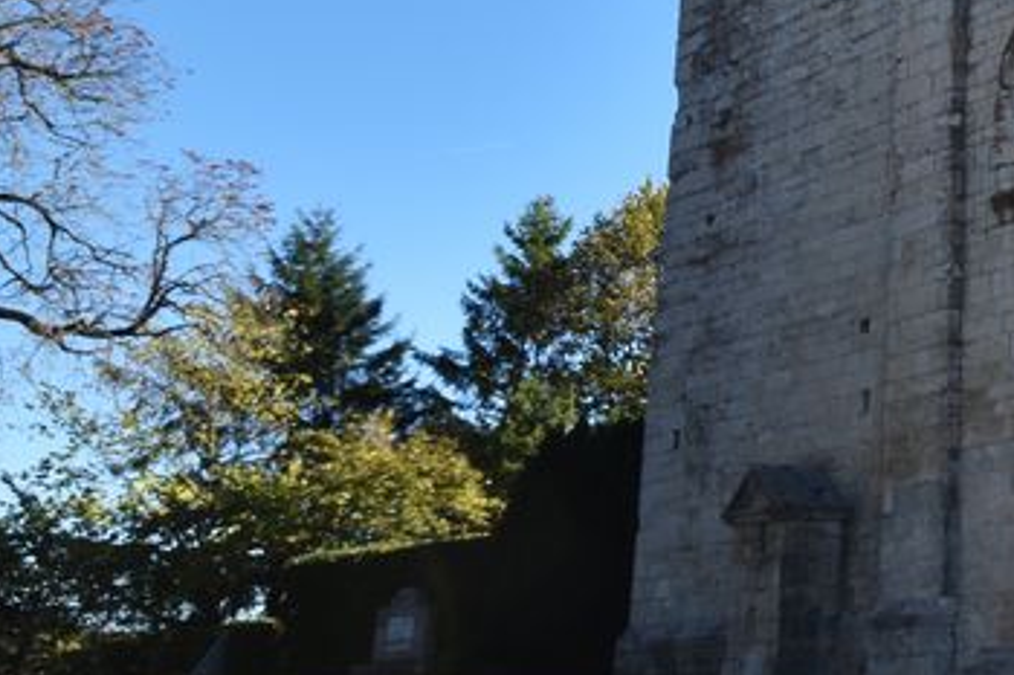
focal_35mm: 54
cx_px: 1402
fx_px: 1520
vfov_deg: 24.2
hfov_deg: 28.4
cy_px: 49
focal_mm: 12
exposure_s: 1/250
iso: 200
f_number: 8
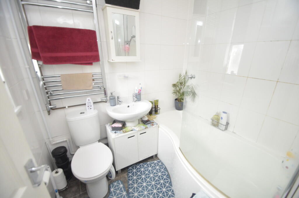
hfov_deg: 100.5
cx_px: 150
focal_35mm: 15
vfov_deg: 77.1
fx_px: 124
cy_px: 99
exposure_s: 1/60
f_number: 4
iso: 1800
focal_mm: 10
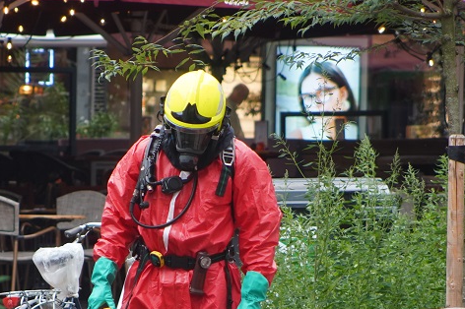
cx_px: 174
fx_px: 3691
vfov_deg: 4.8
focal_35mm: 286
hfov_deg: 7.2
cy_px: 263
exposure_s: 1/160
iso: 1250
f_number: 4.5
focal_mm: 135
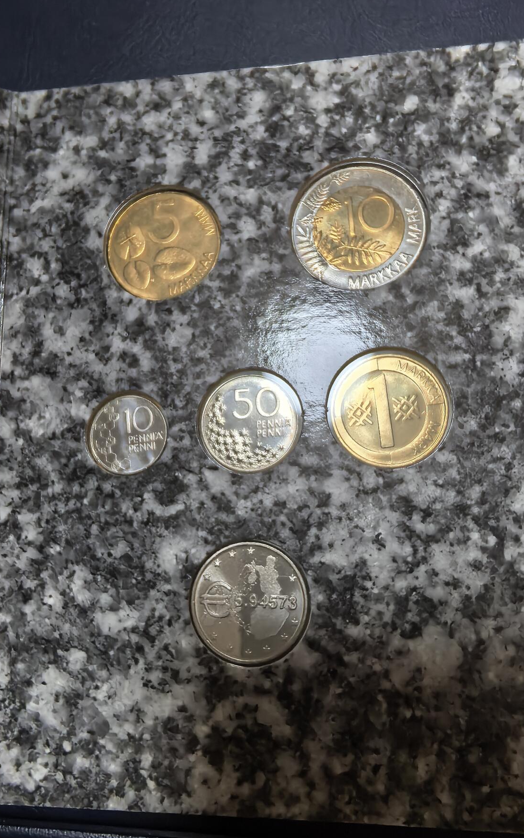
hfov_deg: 47.6
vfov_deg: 70.4
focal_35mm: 26
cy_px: 424
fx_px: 594
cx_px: 262
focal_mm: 1.68
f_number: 2.2
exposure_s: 1/50
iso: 160
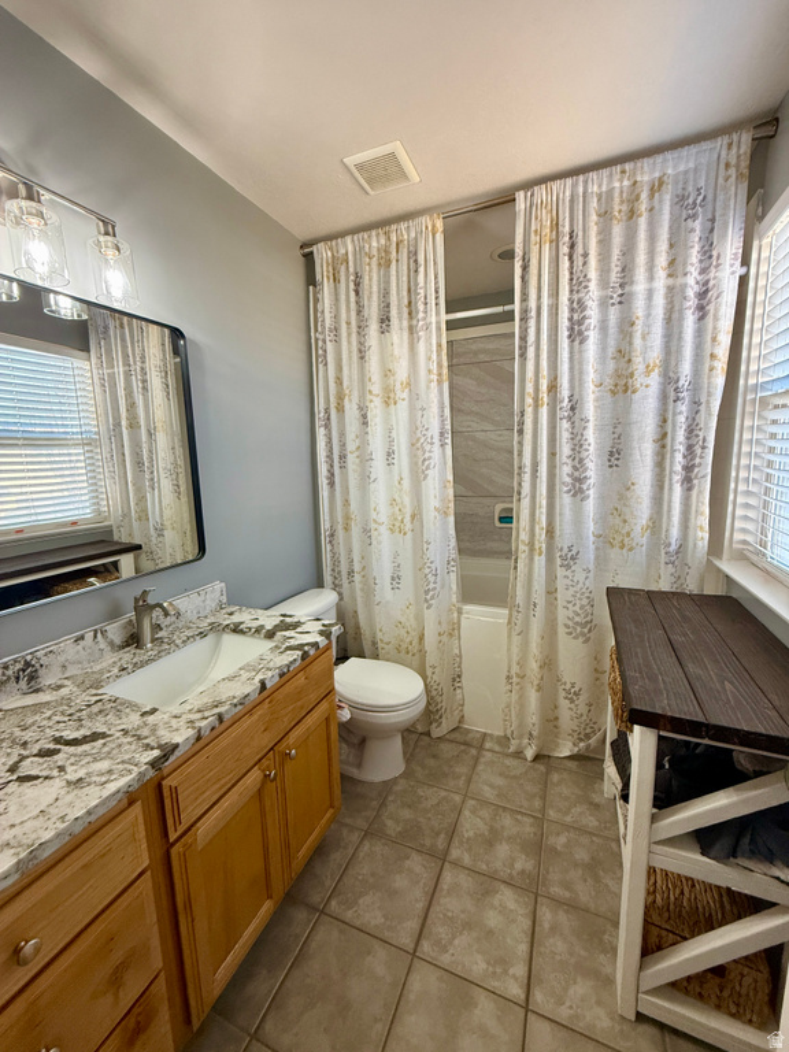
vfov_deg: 102.1
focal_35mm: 14
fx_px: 425
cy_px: 526
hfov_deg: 85.7
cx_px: 394
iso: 250
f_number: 2.2
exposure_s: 1/120
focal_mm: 2.22
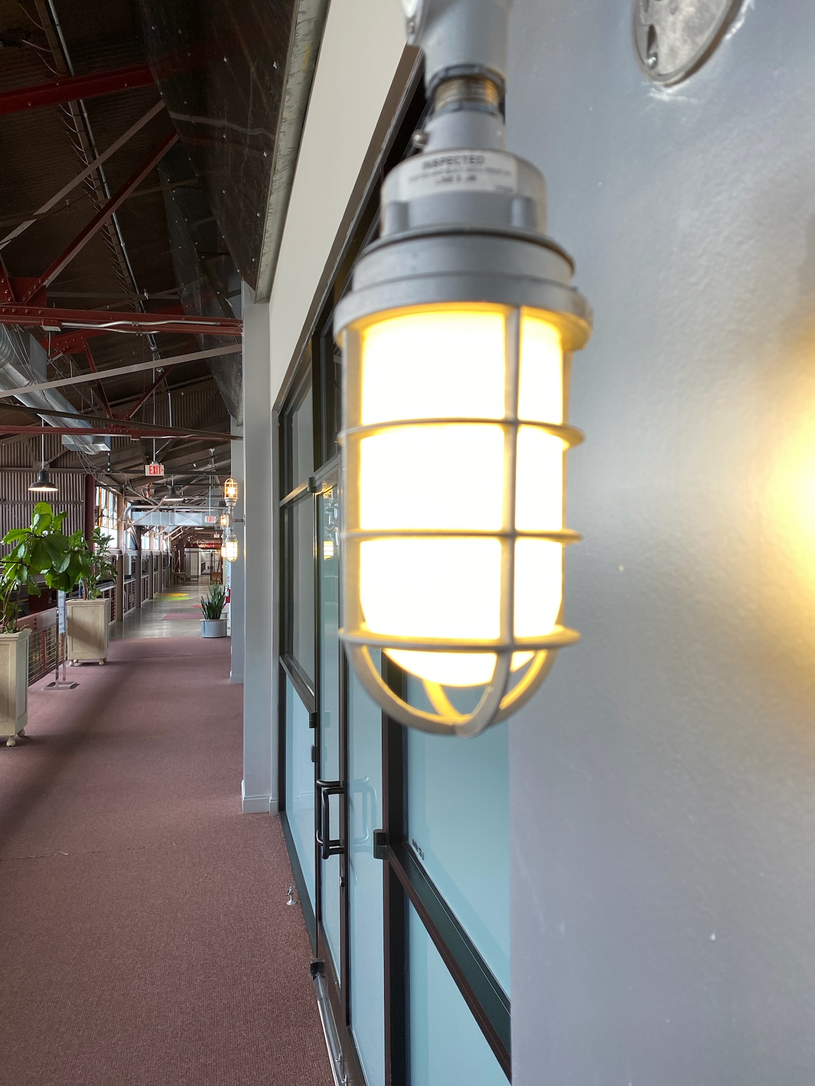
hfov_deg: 53.1
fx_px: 816
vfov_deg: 67.3
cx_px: 408
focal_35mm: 26
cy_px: 543
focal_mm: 4.25
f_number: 1.8
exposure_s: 1/120
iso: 125
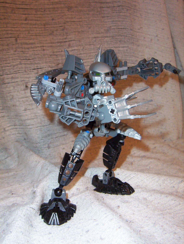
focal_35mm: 36
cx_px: 92
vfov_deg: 51.2
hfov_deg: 39.8
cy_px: 122
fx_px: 254
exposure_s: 1/30
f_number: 2.76
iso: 140
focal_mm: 5.54
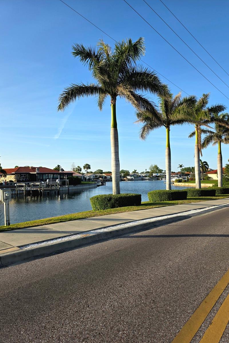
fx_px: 229
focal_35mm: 24
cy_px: 171
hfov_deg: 53.1
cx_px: 124
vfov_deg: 73.8
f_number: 1.7
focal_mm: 6.3
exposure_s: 1/5000
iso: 80
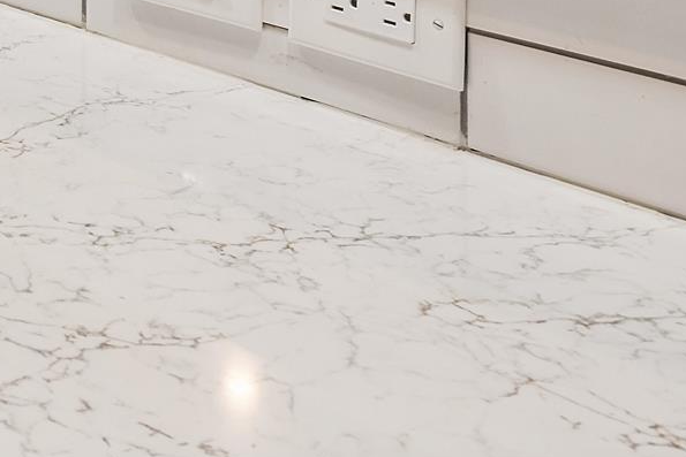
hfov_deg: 20.0
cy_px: -412
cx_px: -413
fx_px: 1601
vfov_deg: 14.1
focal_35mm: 84
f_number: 8
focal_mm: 20
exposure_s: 1/13
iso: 800
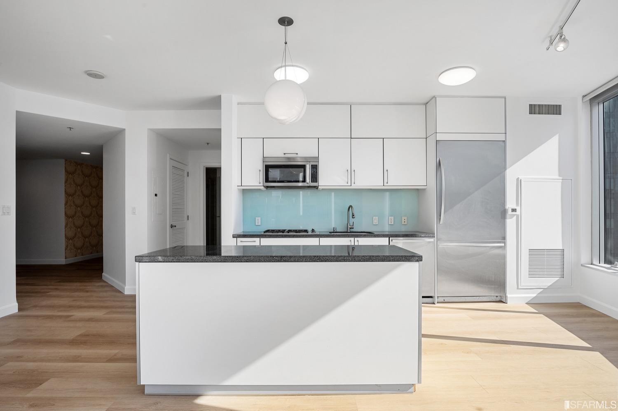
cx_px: 309
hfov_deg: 90.0
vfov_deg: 67.3
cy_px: 206
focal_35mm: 18
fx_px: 309
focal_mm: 18
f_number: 10
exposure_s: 1/80
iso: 200
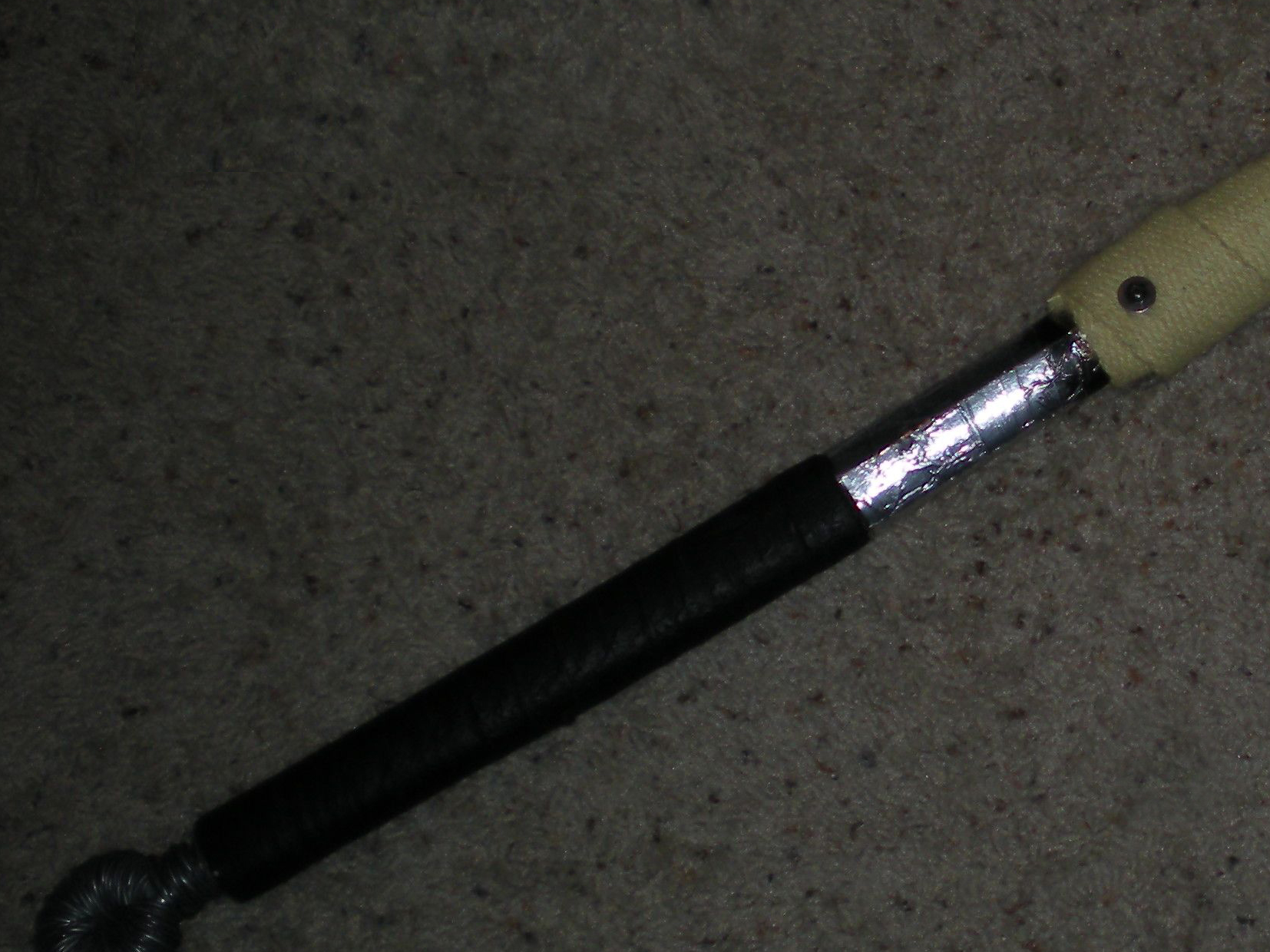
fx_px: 2751
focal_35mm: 75
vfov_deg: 19.5
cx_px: 1250
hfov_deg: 24.9
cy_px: 278
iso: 64
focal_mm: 6.3
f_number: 3.1
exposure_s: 1/60
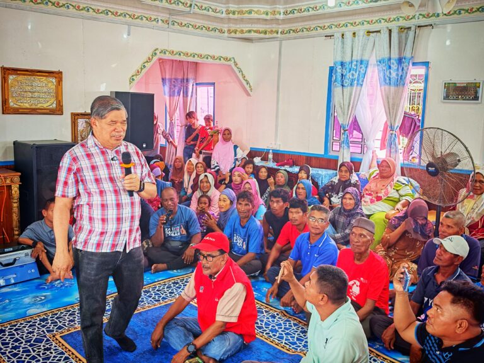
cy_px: 182
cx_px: 242
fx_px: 475
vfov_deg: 41.8
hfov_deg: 54.0
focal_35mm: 34
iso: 400
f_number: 2
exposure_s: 1/150
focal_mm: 6.83
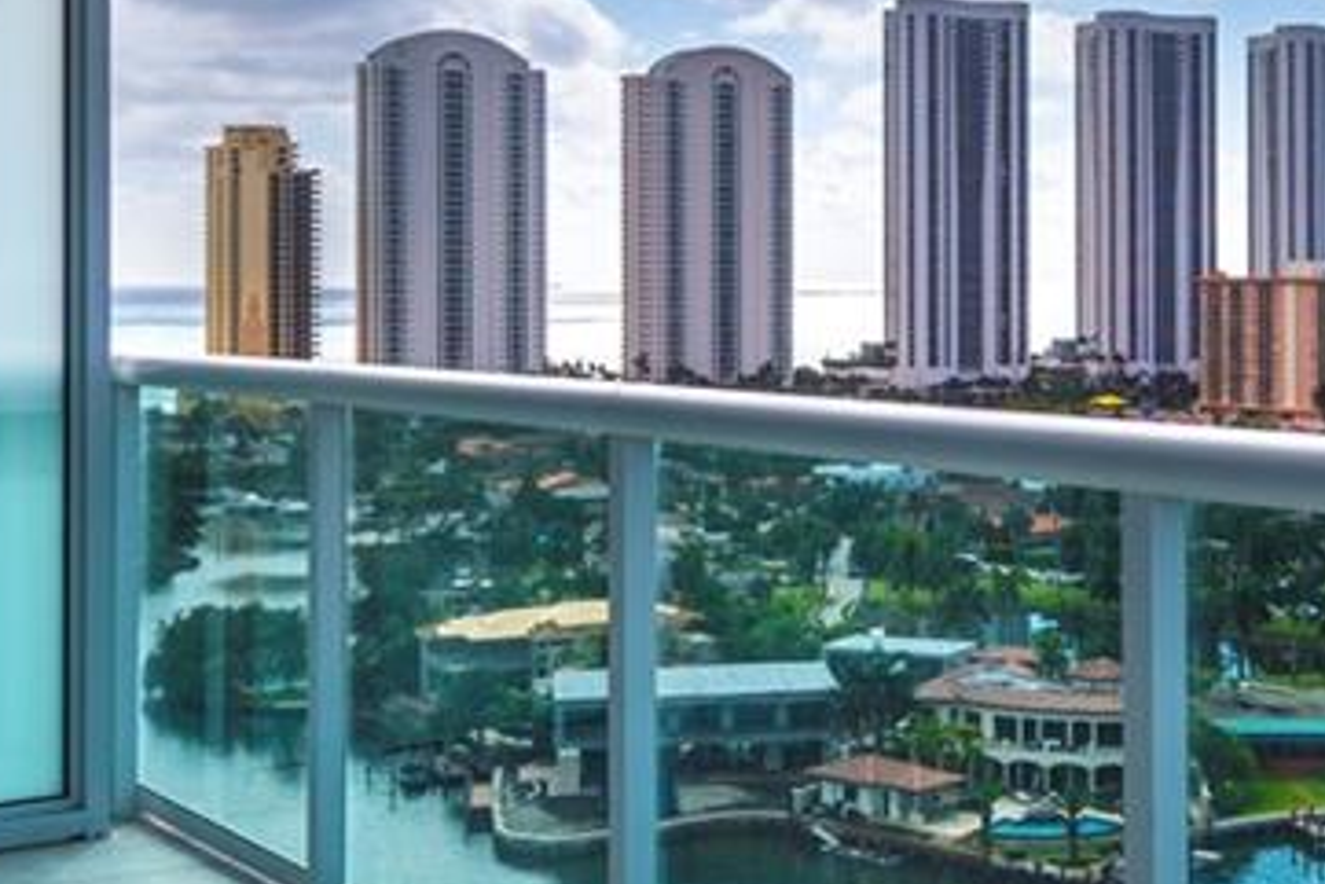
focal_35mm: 62
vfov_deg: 21.8
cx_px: 1002
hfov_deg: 31.8
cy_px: 286
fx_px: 2283
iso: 100
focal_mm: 14
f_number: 7.1
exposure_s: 1/640
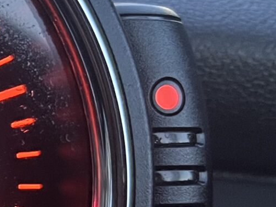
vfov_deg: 11.1
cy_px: 231
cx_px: -371
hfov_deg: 12.2
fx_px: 1052
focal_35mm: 132
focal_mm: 5.7
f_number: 1.5
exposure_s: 1/30
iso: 500
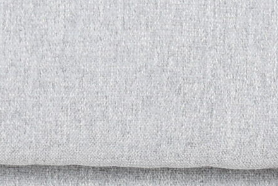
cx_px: -17
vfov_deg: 4.3
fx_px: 2445
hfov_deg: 6.5
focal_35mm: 316
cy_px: -170
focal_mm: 31
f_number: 5
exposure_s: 1/125
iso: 800
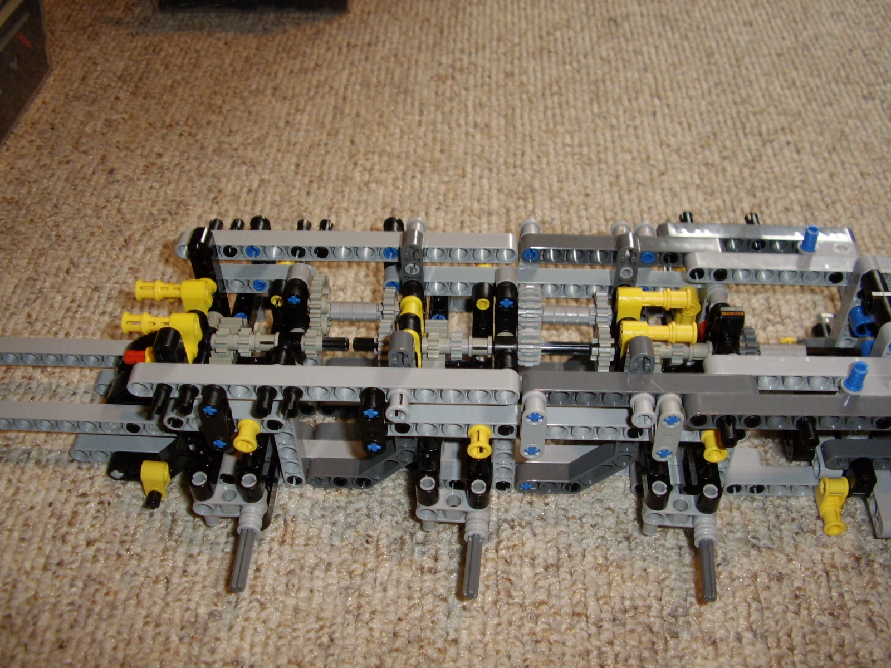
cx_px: 446
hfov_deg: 60.0
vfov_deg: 46.8
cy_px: 334
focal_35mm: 30
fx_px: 772
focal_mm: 5.8
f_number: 2.9
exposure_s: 1/30
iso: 141
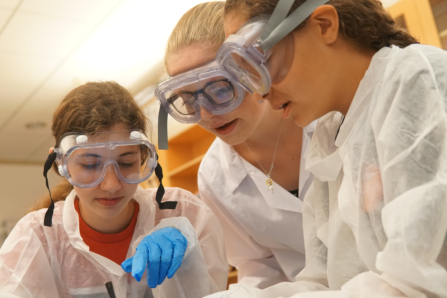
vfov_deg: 29.9
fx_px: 559
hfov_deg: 43.6
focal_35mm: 45
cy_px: 149
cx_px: 224
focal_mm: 30
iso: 1600
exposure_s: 1/160
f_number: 3.2
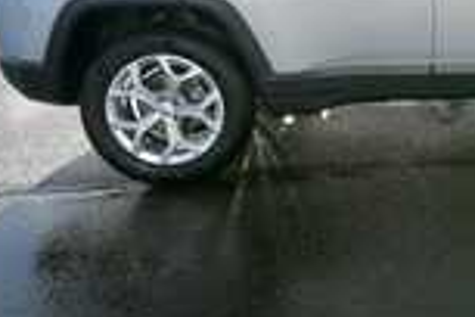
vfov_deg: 23.6
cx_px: 475
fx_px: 726
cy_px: -2
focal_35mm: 55
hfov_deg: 33.2
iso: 100
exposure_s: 1/320
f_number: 9
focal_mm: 14
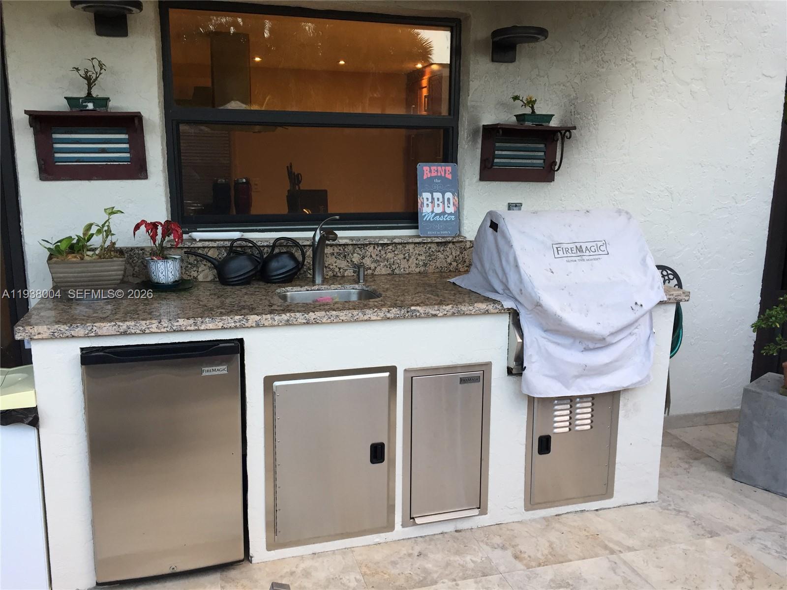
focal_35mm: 29
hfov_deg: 61.7
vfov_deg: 48.2
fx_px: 659
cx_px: 394
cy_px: 295
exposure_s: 1/40
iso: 32
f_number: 2.2
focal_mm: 4.15
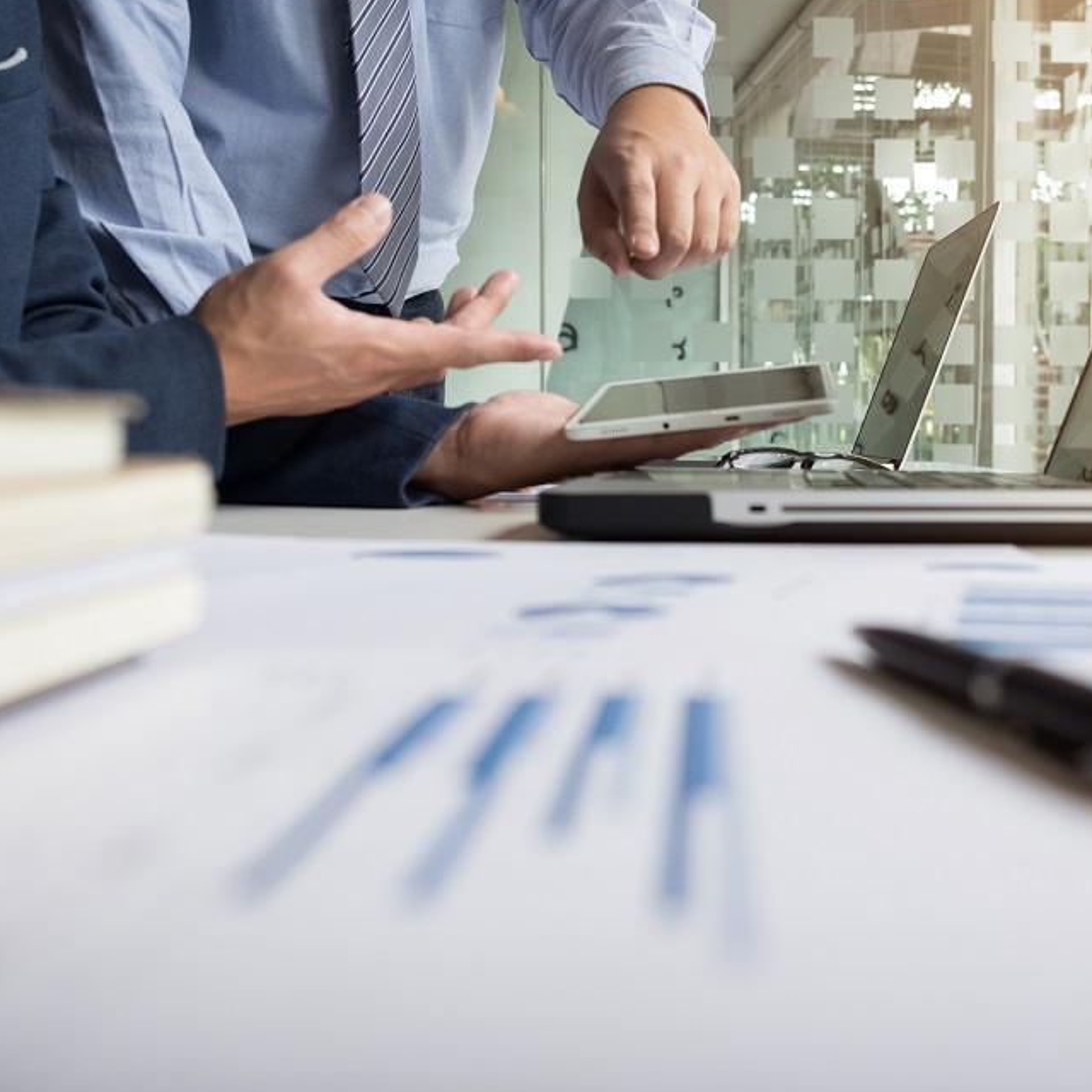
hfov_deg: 38.8
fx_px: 1535
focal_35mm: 43
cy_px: 497
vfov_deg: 39.1
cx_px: 717
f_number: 3.6
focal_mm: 18
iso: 500
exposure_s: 1/125
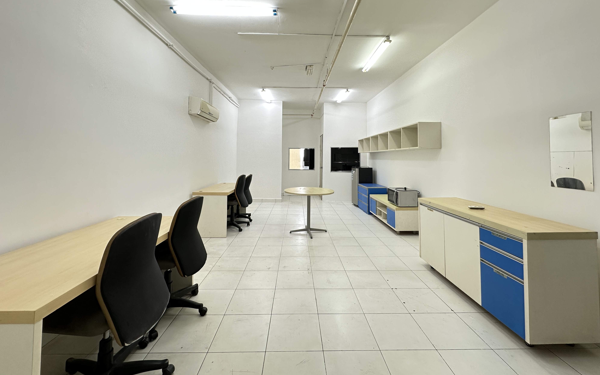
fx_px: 245
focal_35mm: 15
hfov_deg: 101.5
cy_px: 148
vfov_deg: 73.9
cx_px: 301
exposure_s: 1/100
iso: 160
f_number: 2.2
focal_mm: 2.22
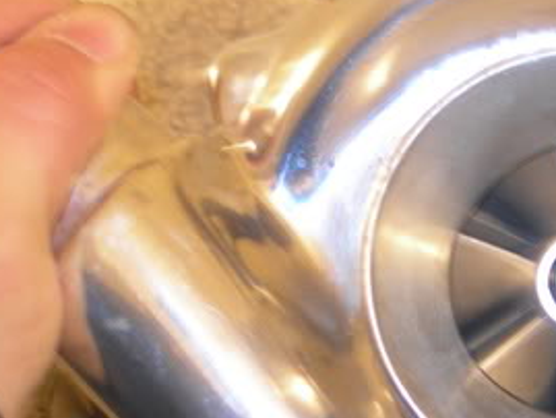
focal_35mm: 113
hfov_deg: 17.3
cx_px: 401
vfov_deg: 13.1
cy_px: 277
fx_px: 1816
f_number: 2.8
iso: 200
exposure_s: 1/3
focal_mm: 7.8
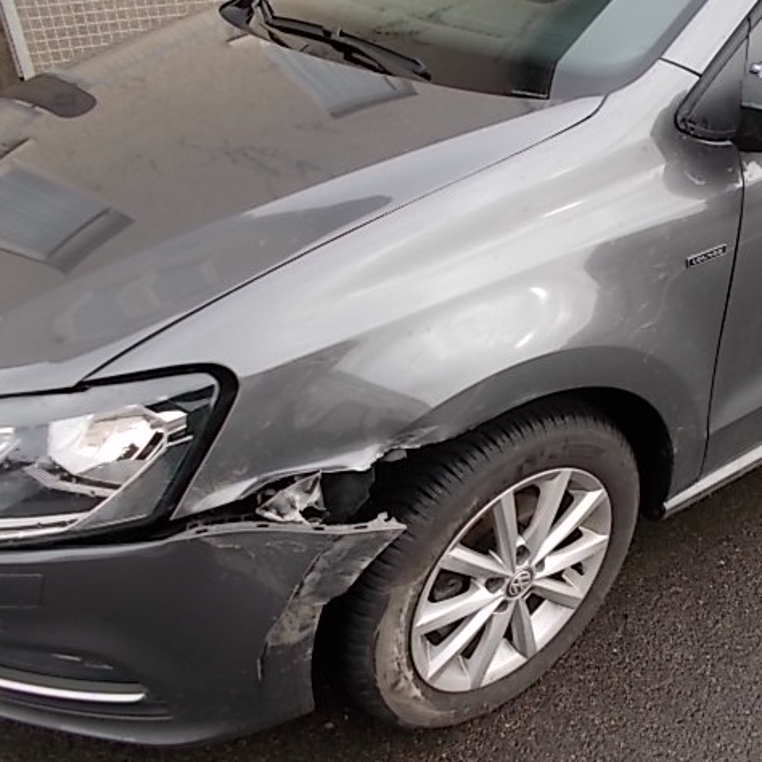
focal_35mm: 31
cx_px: 479
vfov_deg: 52.5
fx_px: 772
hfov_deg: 51.9
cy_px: 379
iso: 80
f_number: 3.2
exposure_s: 1/125
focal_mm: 4.6
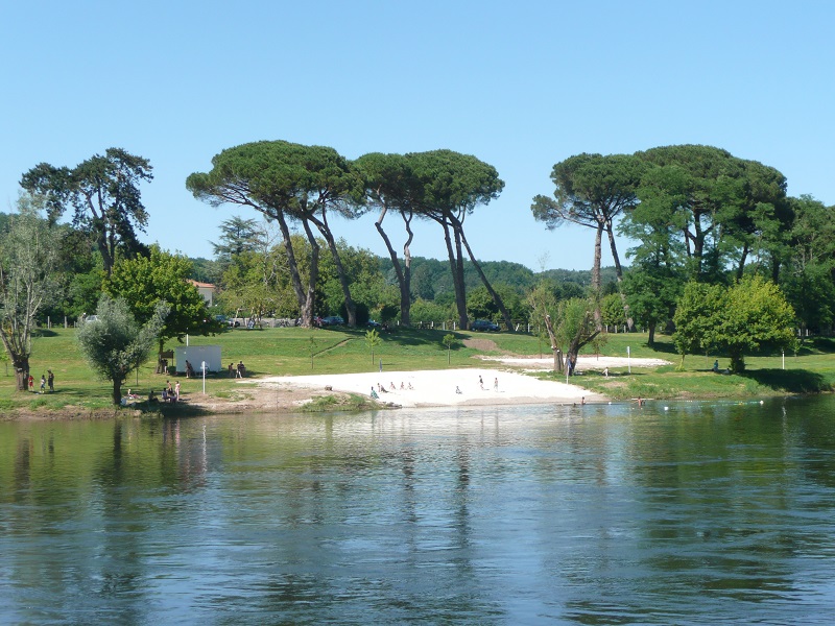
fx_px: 1616
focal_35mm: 67
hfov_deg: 29.0
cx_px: 418
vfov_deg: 21.9
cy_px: 313
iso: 100
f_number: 4.5
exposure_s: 1/400
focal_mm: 11
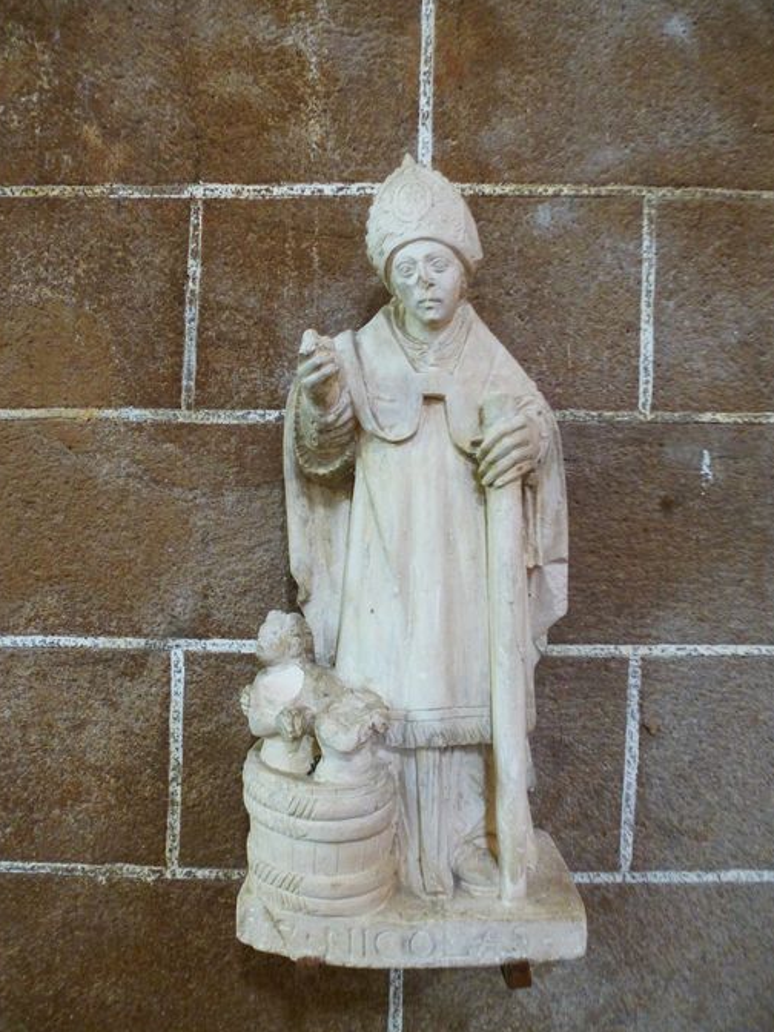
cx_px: 389
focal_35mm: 25
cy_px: 525
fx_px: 745
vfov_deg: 69.4
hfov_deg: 54.9
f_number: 3.3
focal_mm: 4.3
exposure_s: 1/5
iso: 400
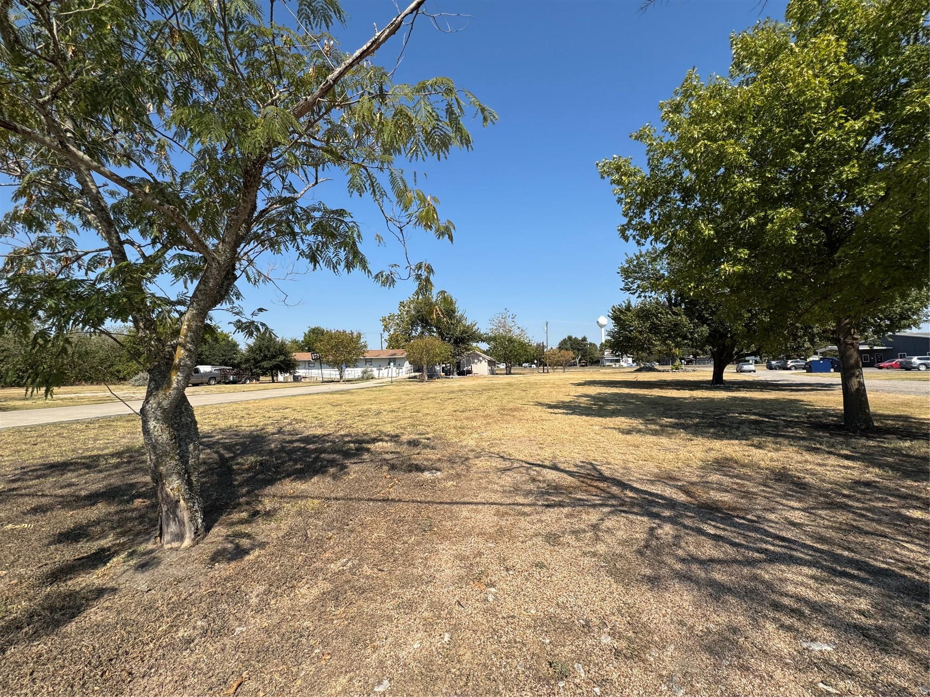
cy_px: 348
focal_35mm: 14
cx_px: 465
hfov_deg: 102.1
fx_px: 376
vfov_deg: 85.7
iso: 50
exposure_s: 1/2674
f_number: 2.2
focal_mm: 2.22
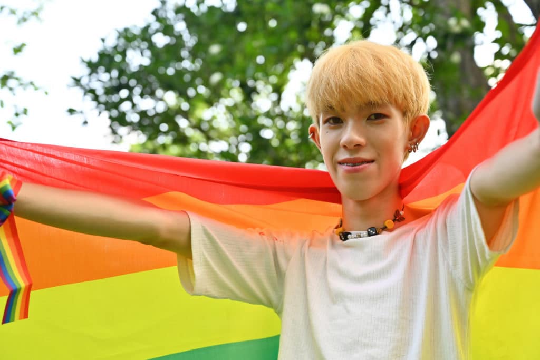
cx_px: 270
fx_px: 795
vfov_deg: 25.5
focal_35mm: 53
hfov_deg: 37.5
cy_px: 180
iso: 640
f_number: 4
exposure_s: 1/640
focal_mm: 53
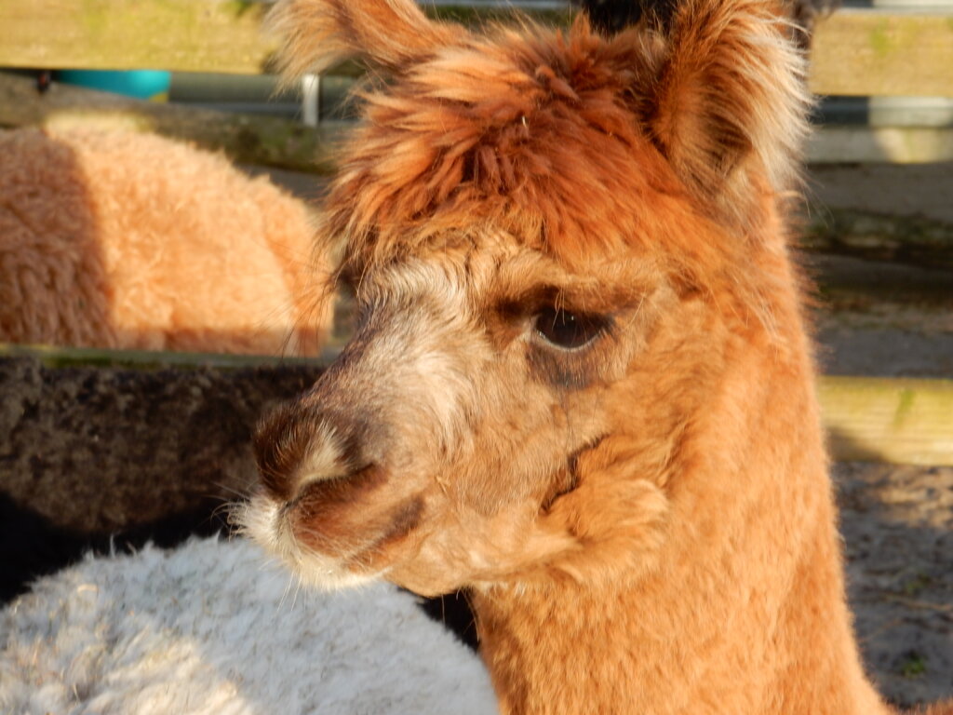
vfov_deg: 10.7
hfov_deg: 14.2
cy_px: 358
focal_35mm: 139
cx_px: 476
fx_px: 3827
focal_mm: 24.7
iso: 125
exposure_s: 1/60
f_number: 6
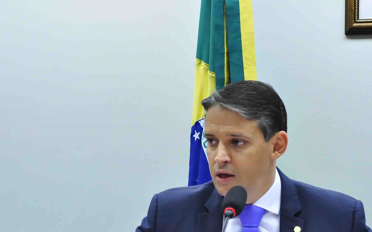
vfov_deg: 7.9
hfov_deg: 12.6
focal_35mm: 166
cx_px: 238
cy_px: 204
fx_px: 1683
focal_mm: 62
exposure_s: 1/125
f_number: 5.3
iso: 1600
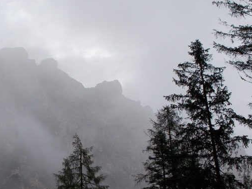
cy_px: 131
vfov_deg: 18.6
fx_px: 575
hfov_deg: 24.5
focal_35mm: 79
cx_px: 69
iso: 80
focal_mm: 9
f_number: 4.5
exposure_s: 1/250
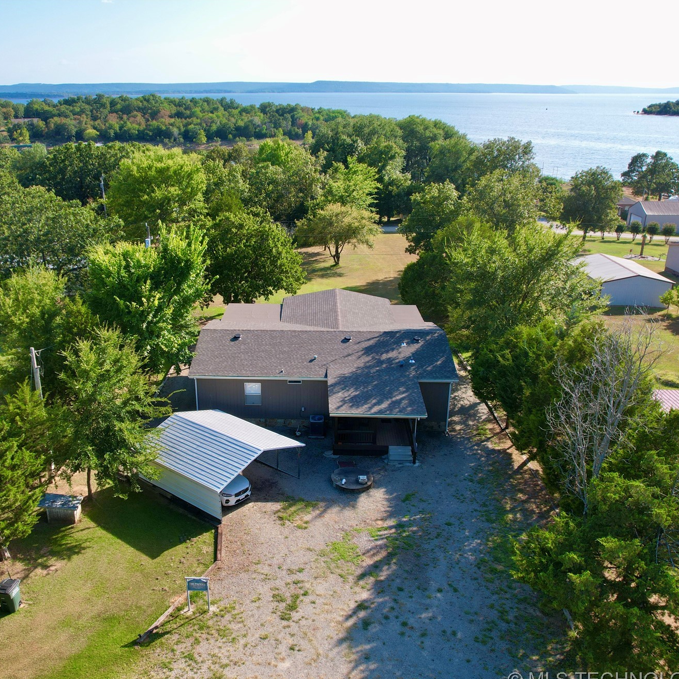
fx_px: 644
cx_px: 282
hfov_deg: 55.3
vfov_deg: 55.6
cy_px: 349
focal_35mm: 29
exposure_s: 1/1250
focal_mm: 8.38
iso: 110
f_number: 2.8
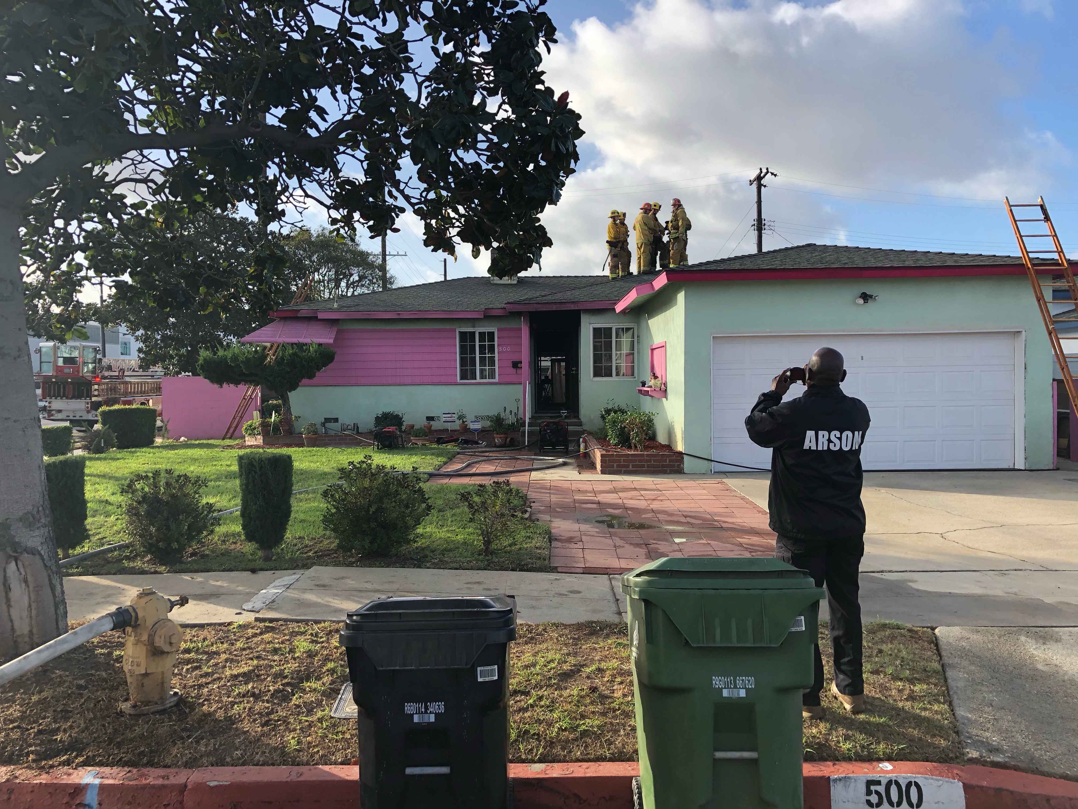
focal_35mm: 28
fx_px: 872
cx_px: 539
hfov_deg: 63.4
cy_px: 404
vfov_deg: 49.7
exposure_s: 1/906
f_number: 1.8
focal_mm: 3.99
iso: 20
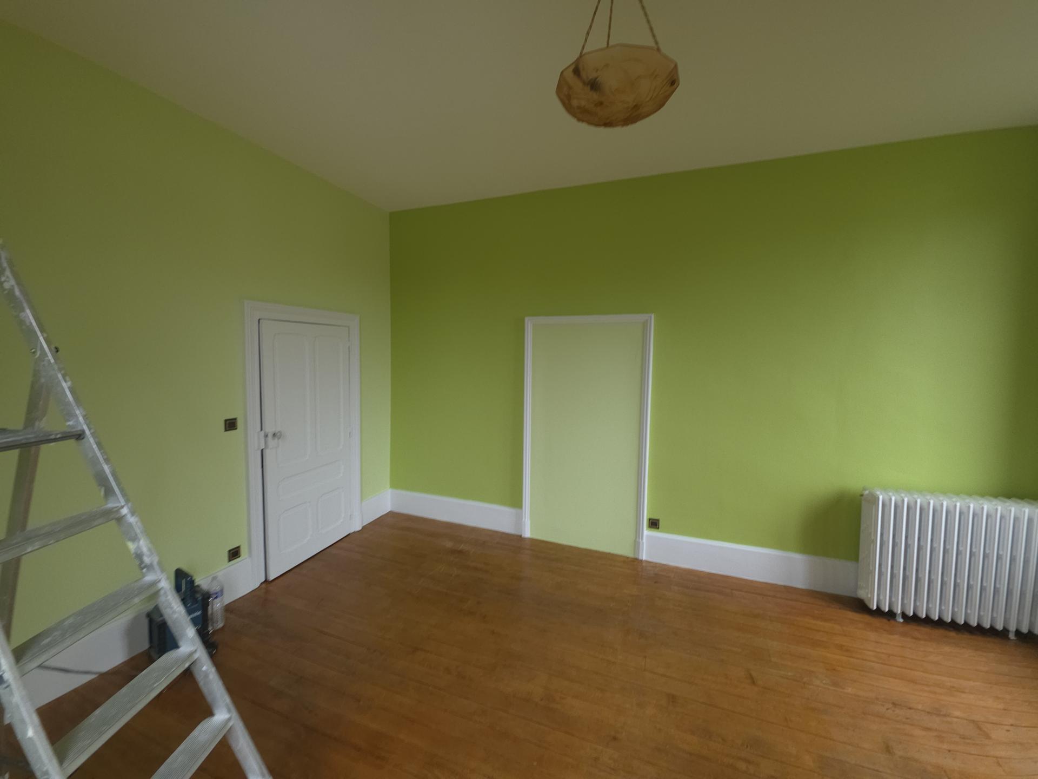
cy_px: 390
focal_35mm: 13
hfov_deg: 106.2
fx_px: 390
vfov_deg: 89.9
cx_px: 519
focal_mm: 2.2
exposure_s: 1/33
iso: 80
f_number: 1.9
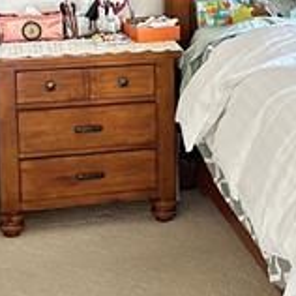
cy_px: 28
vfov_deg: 16.7
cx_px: 220
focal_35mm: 103
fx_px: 996
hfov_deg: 16.8
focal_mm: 6.86
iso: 800
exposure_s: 1/40
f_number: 1.78
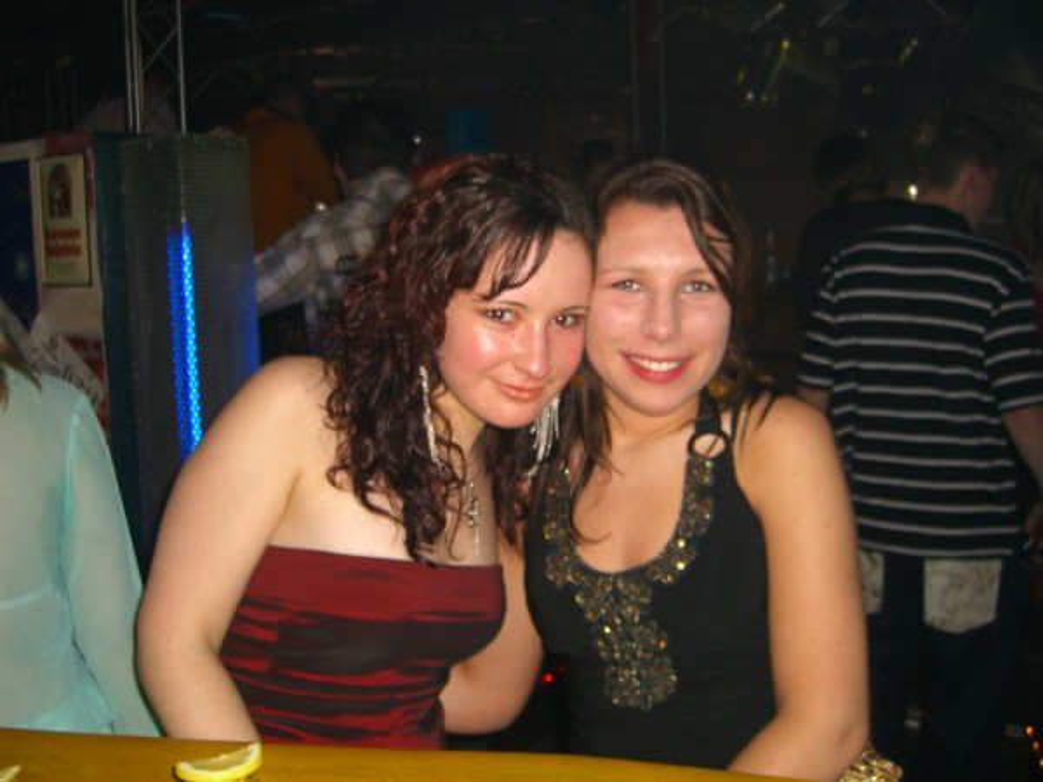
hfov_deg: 49.0
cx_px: 522
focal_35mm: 38
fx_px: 1145
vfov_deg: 37.7
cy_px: 391
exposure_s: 1/60
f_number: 2.8
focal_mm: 7.9
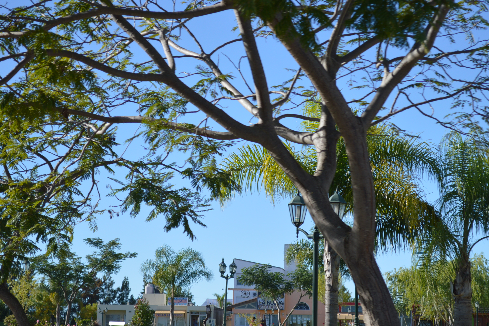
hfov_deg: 21.6
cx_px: 307
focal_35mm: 94
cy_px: 169
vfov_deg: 14.6
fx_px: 1277
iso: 100
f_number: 5.3
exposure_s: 1/400
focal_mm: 48
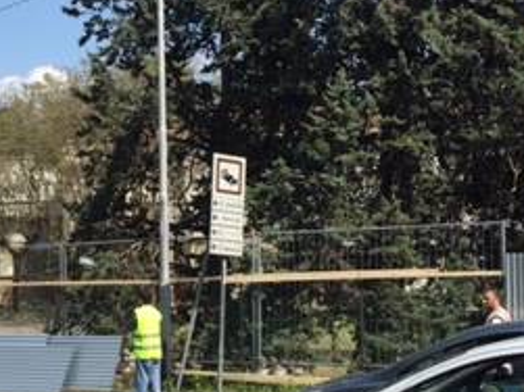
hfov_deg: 25.9
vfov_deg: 19.9
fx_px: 1120
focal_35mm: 74
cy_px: 219
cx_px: 113
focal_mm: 4.15
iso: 32
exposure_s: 1/1522
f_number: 2.2
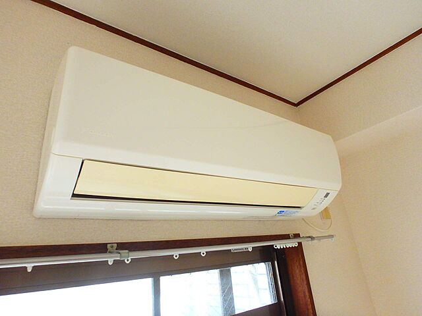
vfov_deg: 63.4
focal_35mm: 21
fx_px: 256
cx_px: 211
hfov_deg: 79.0
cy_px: 158
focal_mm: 3.7
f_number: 3.5
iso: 400
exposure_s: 1/30
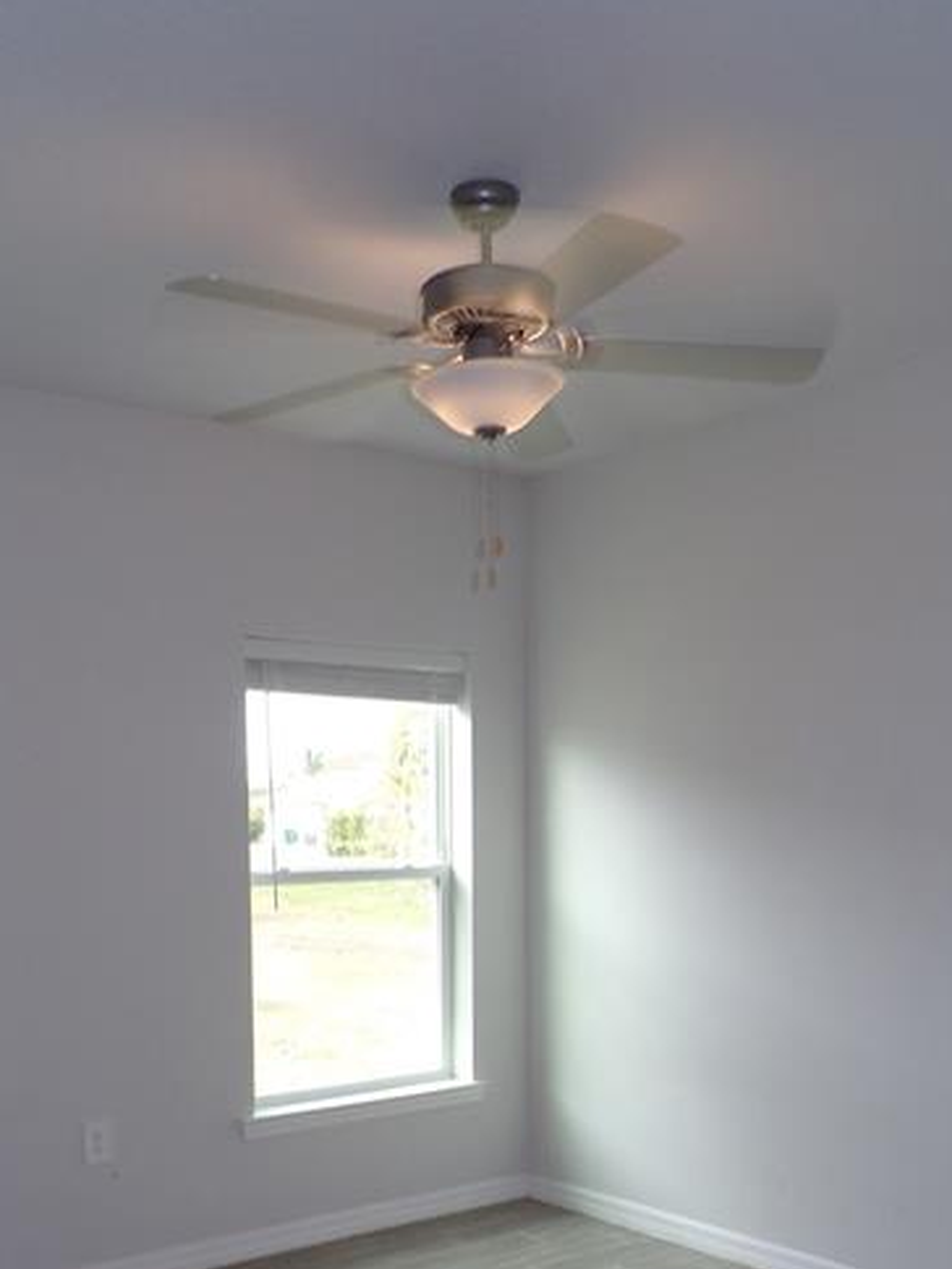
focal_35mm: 38
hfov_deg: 37.7
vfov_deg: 47.4
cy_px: 934
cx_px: 479
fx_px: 1393
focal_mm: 4.3
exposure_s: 1/34
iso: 92
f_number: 4.3
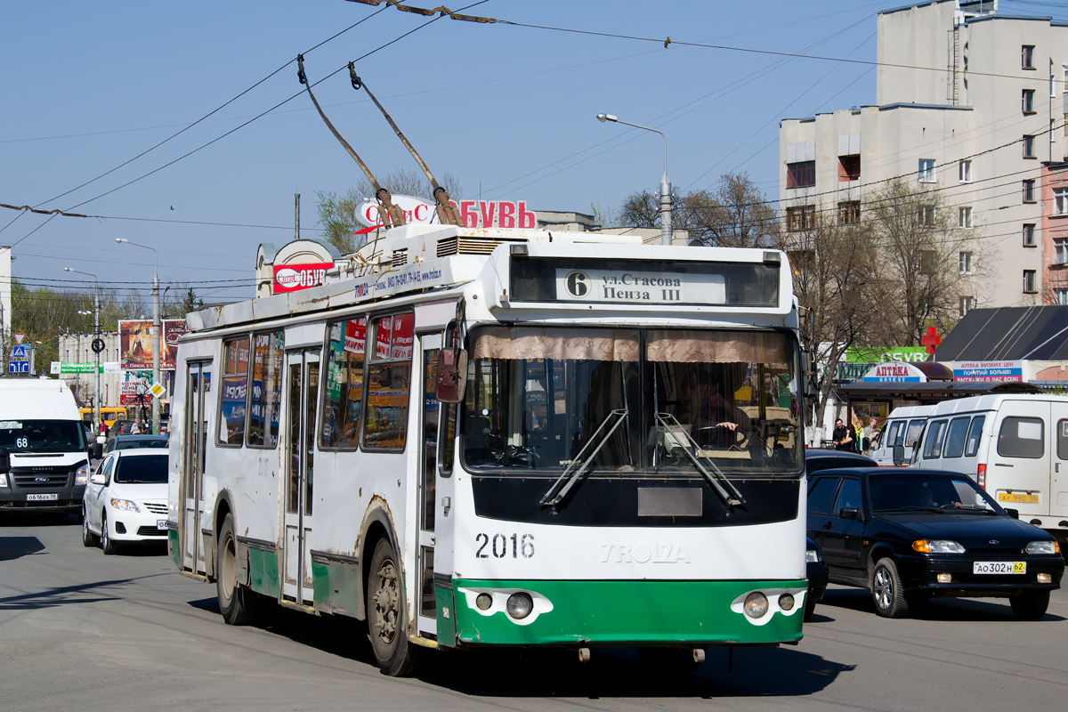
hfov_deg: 27.0
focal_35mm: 75
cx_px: 534
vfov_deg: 18.2
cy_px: 356
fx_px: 2225
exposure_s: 1/1600
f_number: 8
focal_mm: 50
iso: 400
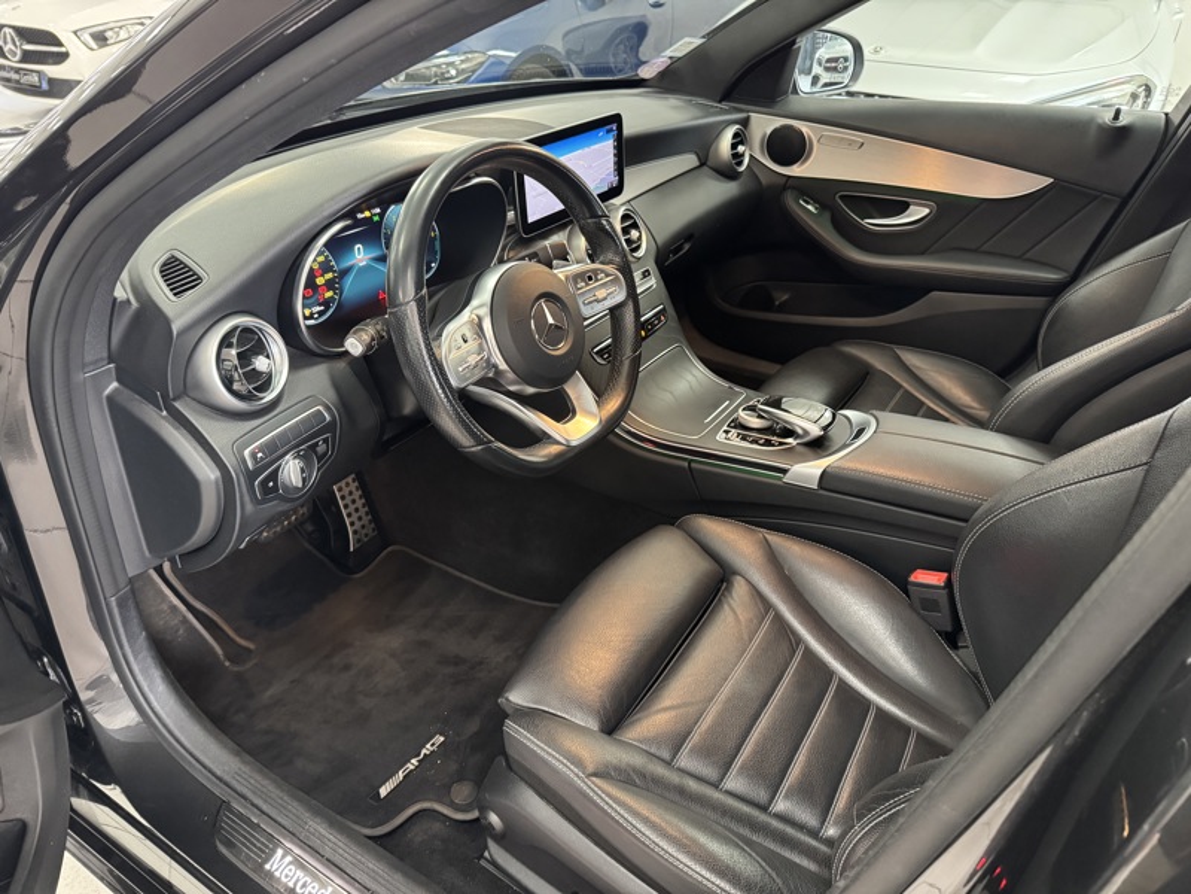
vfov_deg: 56.8
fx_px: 826
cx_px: 596
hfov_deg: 71.6
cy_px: 447
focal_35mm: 24
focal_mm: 6.76
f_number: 1.78
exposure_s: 1/50
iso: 800
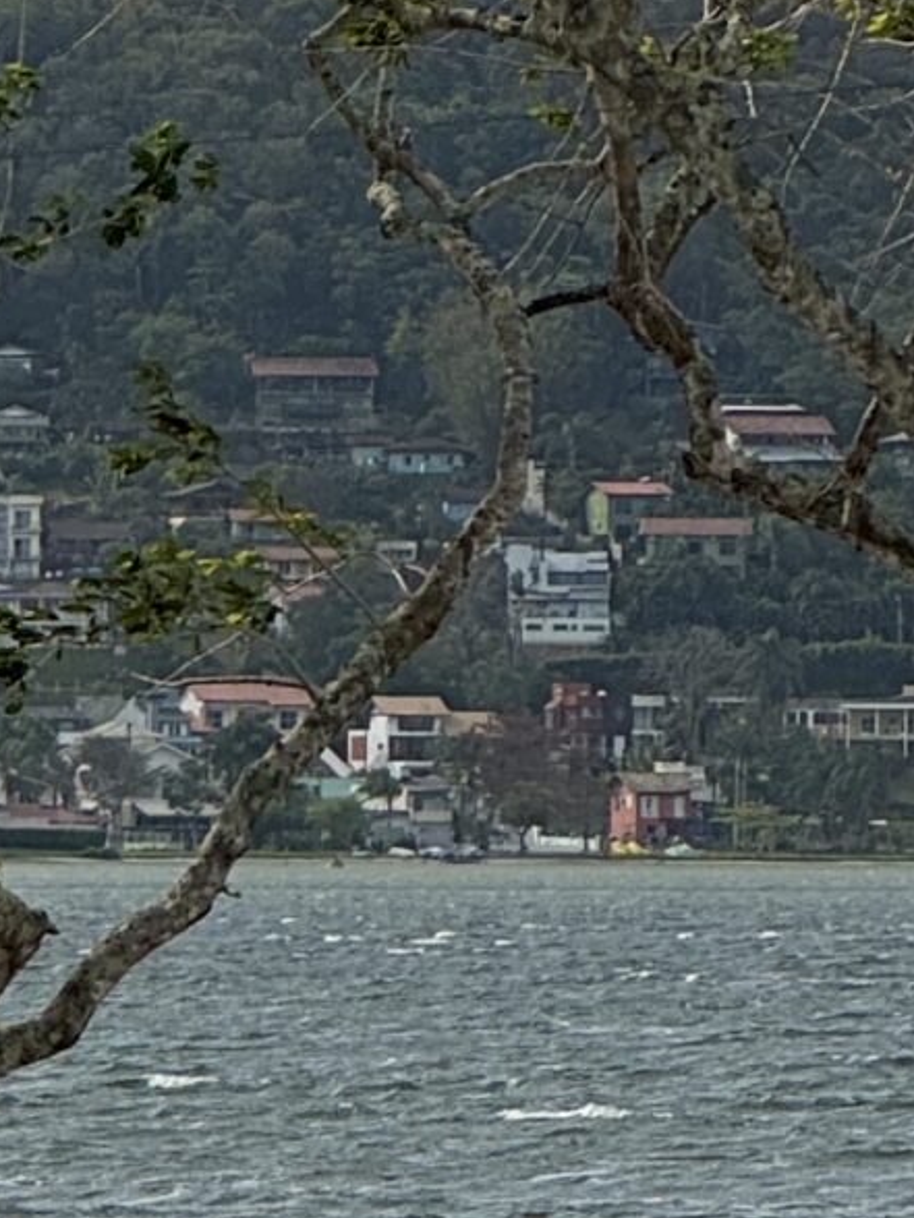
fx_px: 11794
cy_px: 1612
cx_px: -10
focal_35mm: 335
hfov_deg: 4.4
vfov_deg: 5.9
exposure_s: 1/1623
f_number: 2.8
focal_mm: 9
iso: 25
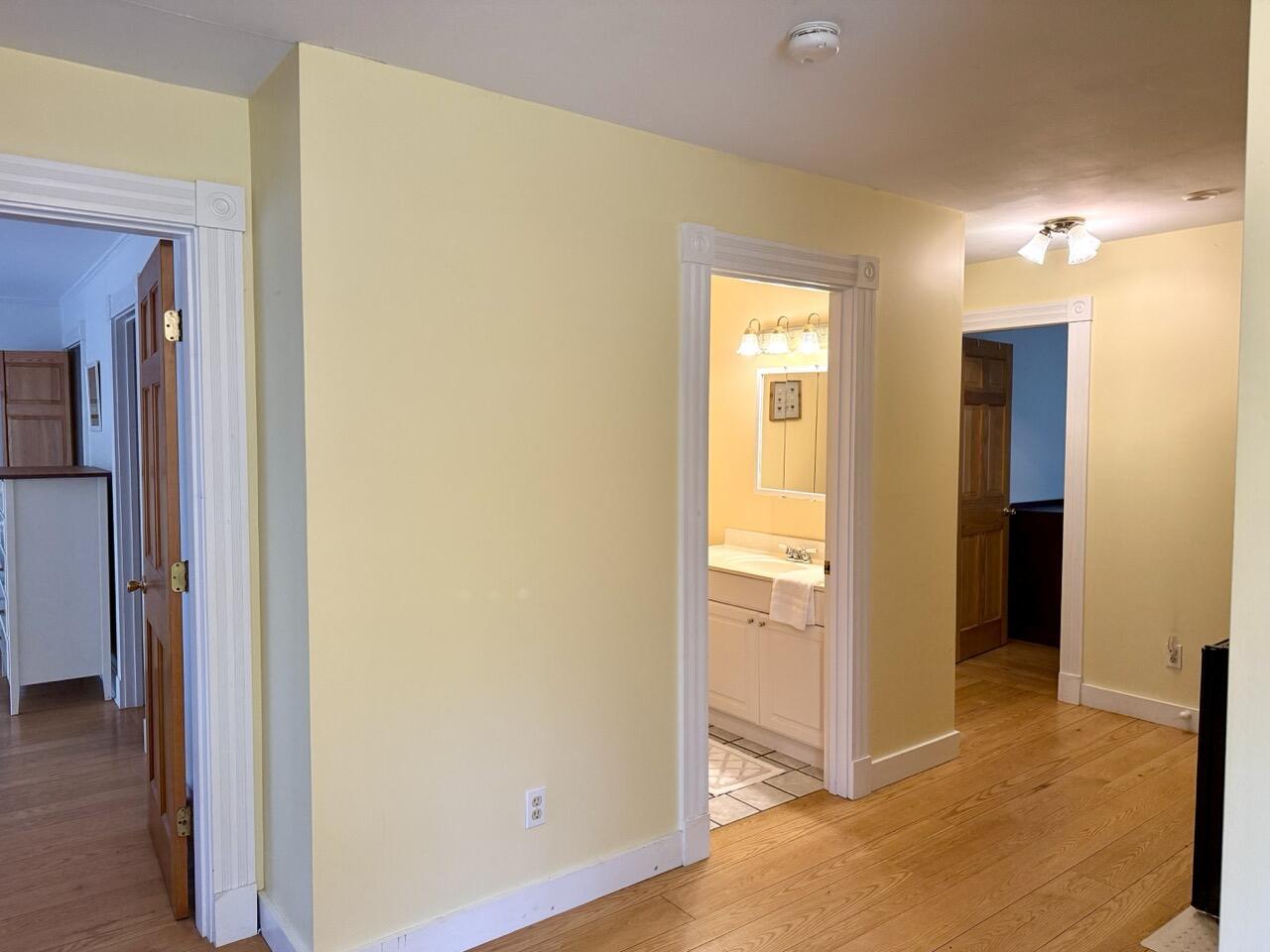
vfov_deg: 56.8
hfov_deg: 71.6
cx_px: 635
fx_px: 881
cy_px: 476
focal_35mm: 24
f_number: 1.78
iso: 200
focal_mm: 6.76
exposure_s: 1/178
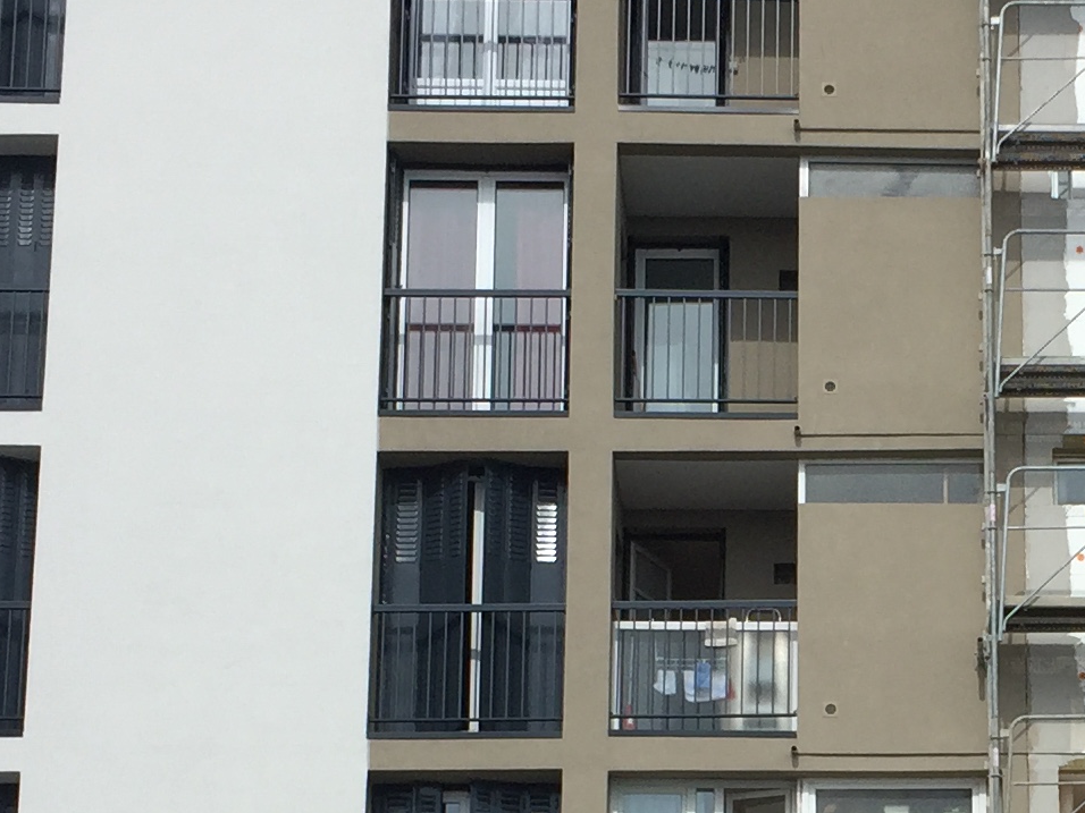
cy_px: 823
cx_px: 1003
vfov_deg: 14.7
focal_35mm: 99
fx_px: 3103
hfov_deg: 19.4
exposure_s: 1/2825
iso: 32
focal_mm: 4.15
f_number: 2.2
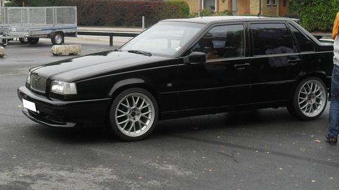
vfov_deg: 18.2
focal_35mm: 66
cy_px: 61
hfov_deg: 31.9
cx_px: 173
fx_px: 593
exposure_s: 1/180
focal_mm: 8.7
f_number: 3.9
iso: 100
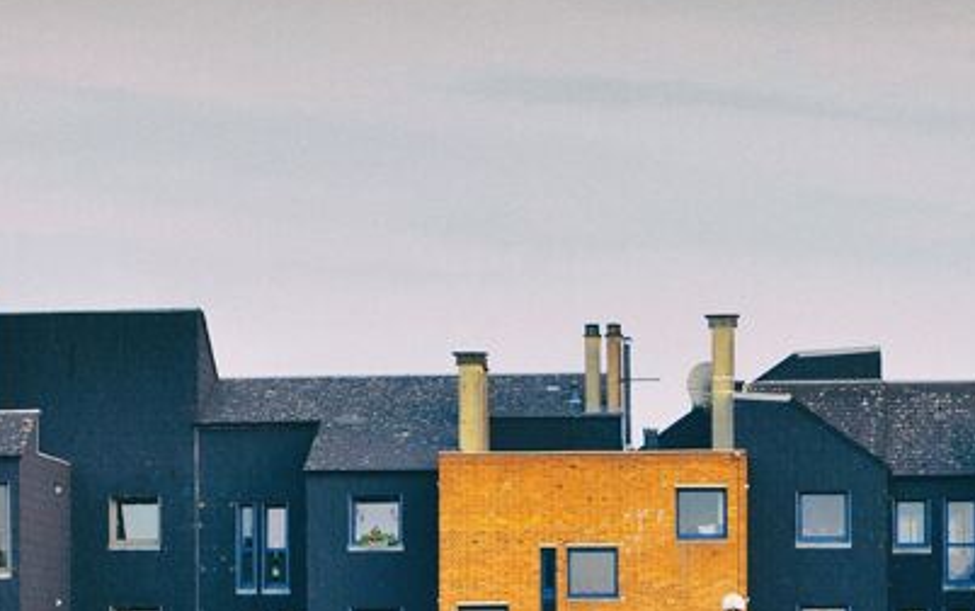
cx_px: 585
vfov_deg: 8.3
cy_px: 872
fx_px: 4135
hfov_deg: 13.4
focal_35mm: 155
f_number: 4.8
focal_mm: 35
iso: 400
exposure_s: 1/90
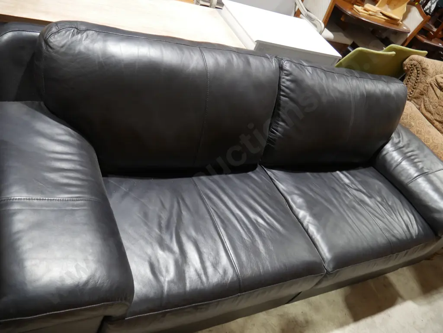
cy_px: 166
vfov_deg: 49.8
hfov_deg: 63.4
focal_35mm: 28
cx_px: 222
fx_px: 358
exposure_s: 1/60
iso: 500
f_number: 3.5
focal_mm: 14
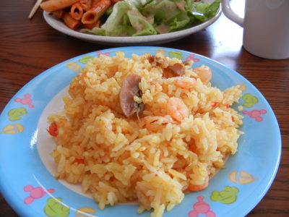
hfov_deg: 60.0
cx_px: 144
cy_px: 108
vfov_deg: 46.8
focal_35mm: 30
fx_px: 250
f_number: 3.5
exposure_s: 1/30
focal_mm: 5.4
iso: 241
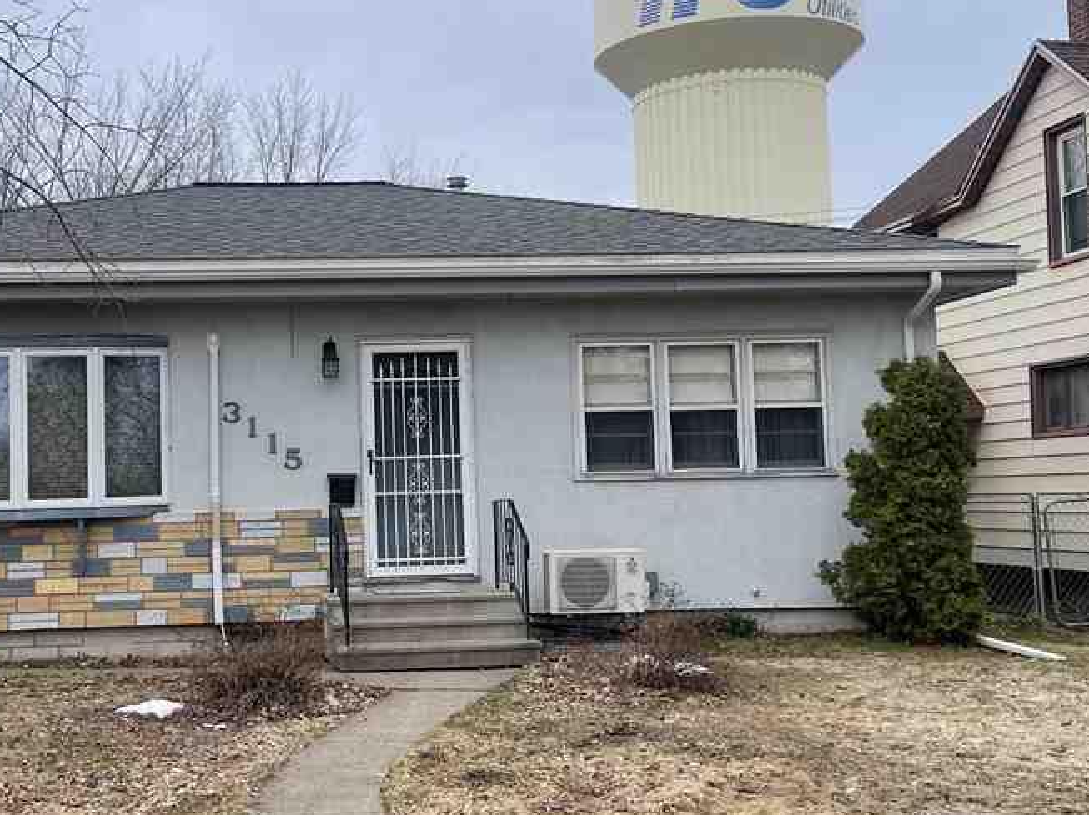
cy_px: 412
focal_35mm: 51
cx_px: 327
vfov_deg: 28.5
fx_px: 1604
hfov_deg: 36.9
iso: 32
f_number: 1.6
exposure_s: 1/3003
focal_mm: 5.1
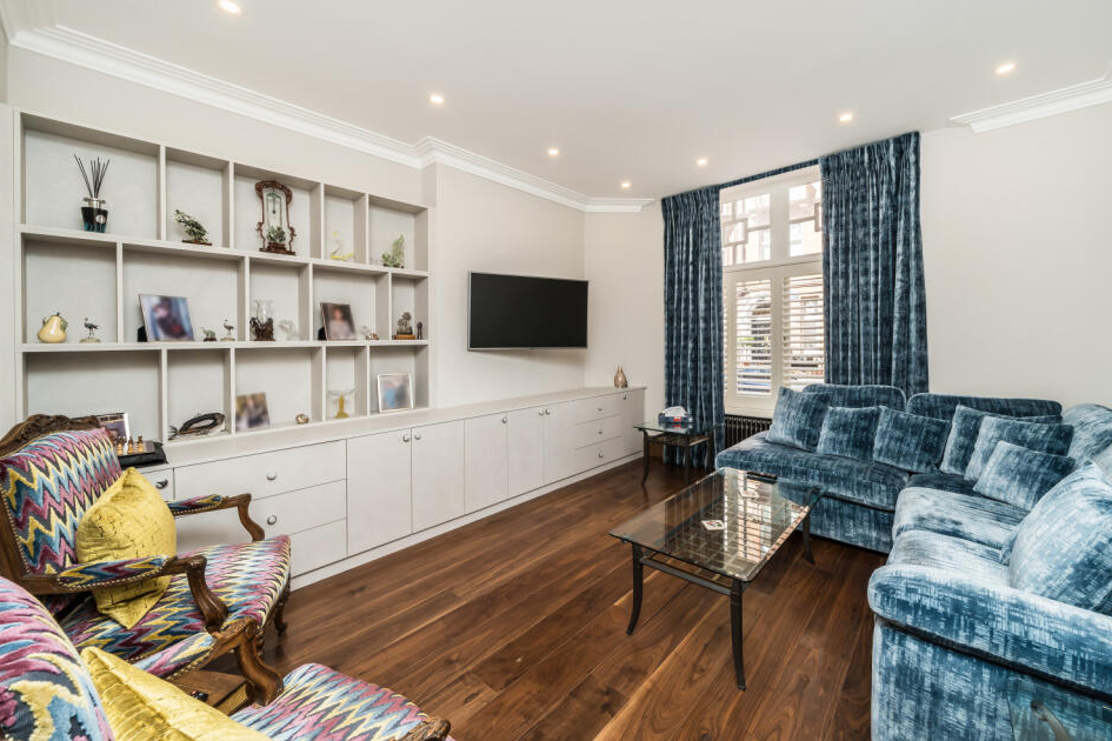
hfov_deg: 108.3
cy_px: 341
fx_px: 402
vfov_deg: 85.3
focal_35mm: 13
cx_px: 567
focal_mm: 12
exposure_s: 1/60
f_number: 11
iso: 640
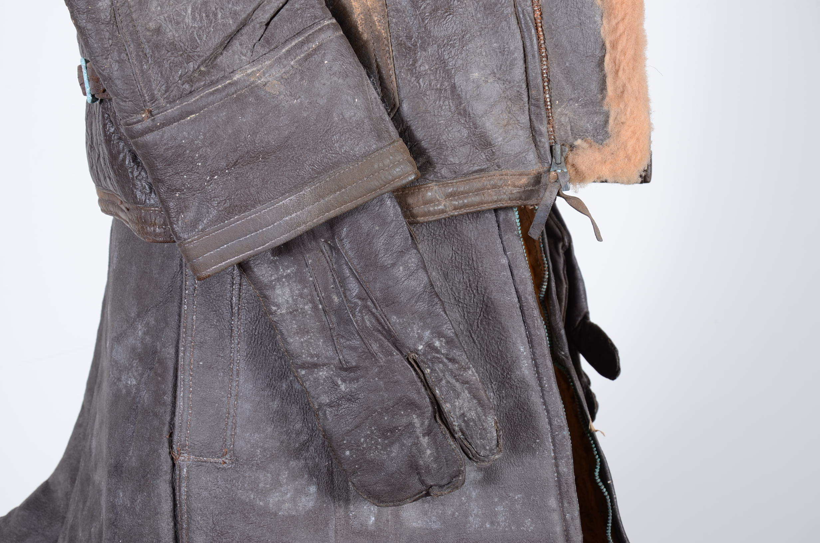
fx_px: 1364
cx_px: 410
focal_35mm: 60
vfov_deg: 22.5
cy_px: 272
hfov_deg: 33.5
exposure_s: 1/125
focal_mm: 40
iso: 100
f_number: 9
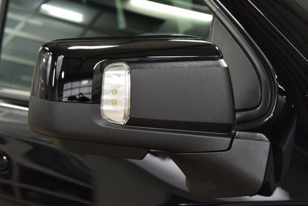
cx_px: 154
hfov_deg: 28.1
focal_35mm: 72
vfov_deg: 18.9
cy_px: 103
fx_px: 616
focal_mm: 48
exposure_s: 1/60
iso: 1600
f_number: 5
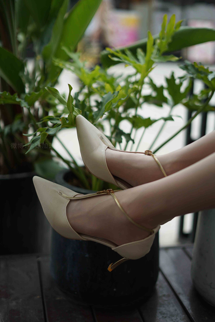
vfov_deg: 39.6
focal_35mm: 50
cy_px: 161
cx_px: 108
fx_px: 447
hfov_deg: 27.0
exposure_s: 1/2500
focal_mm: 50
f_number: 1.8
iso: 125
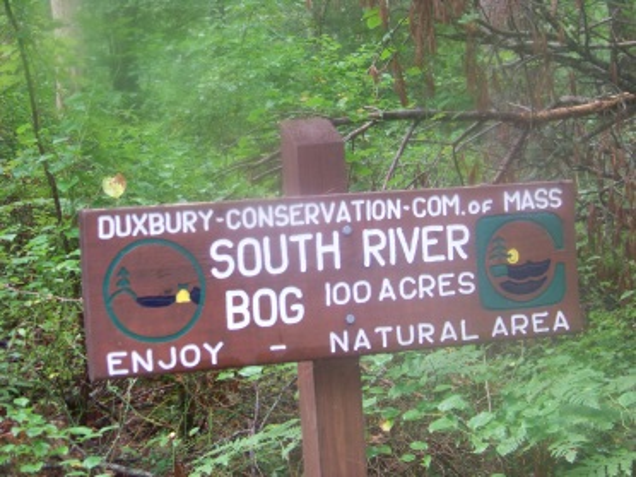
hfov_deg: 22.5
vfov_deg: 17.0
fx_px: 1598
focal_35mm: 87
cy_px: 238
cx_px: 318
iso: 200
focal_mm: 14.6
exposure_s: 1/40
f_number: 3.2
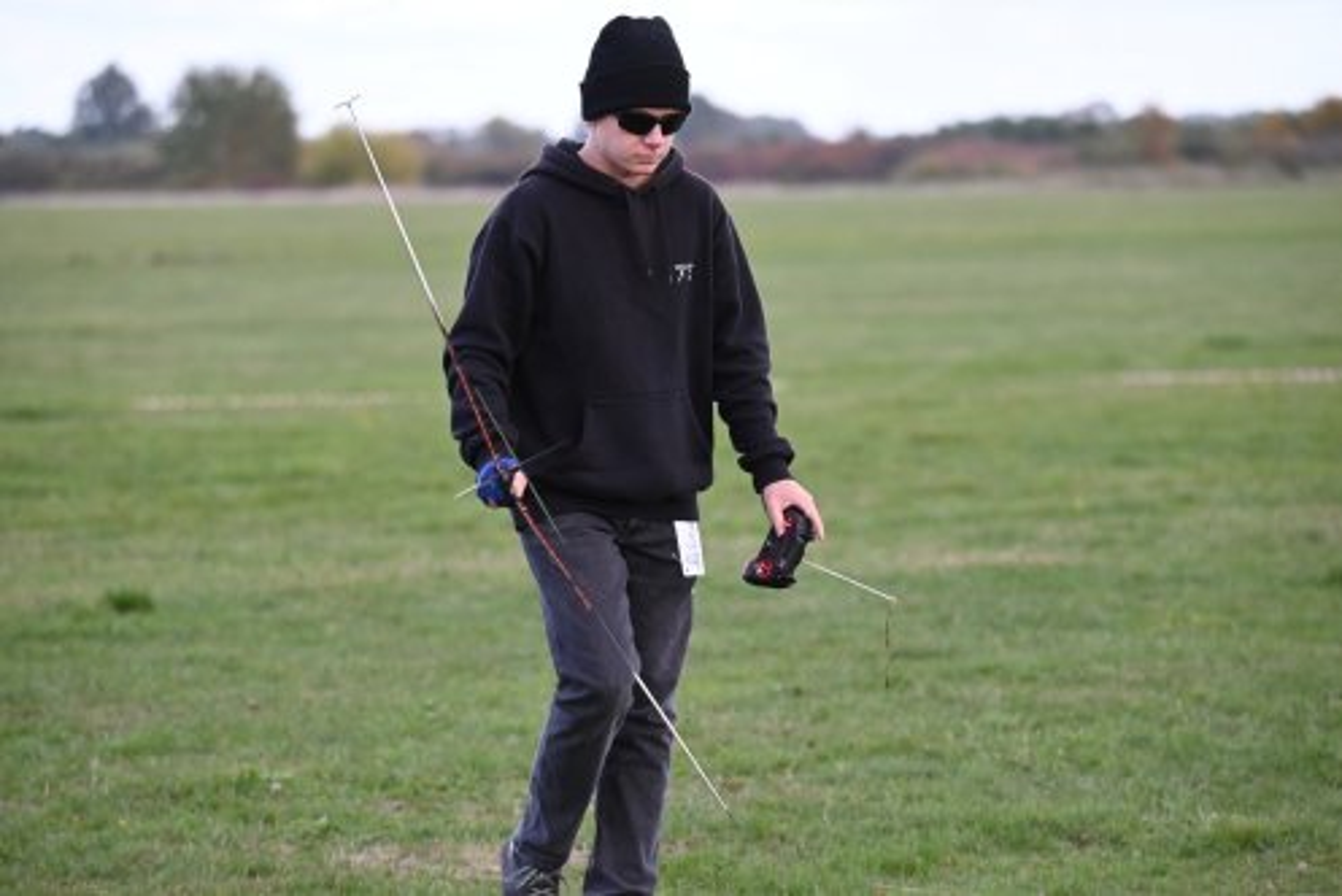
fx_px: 8206
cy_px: 448
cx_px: 671
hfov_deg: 9.3
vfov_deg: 6.3
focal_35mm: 220
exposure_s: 1/1000
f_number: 5.6
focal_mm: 220
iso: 1250
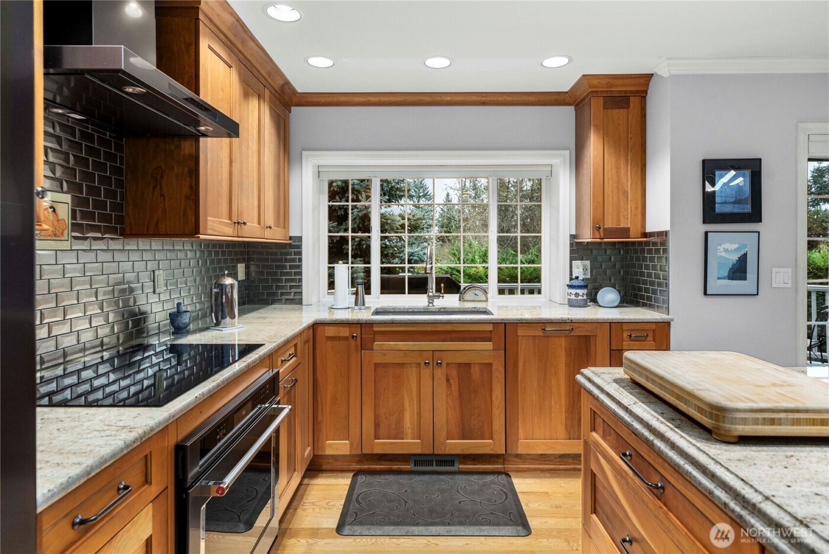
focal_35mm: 19
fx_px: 438
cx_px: 414
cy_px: 277
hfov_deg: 86.9
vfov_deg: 64.6
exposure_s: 1/5
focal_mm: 19
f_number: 7.1
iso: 1000
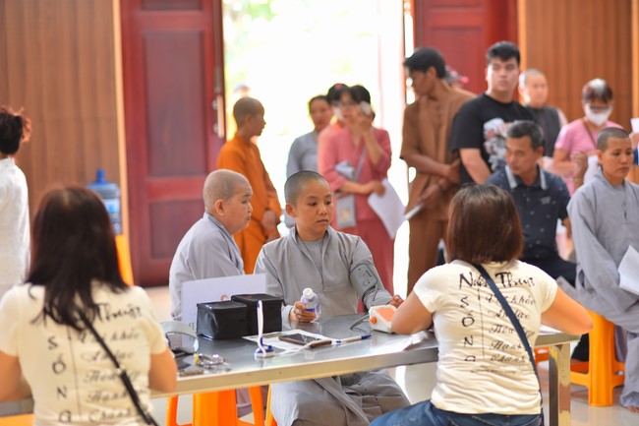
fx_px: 1508
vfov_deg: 16.1
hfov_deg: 23.9
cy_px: 213
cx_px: 320
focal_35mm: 85
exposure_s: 1/100
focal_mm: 85
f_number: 2.5
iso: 400
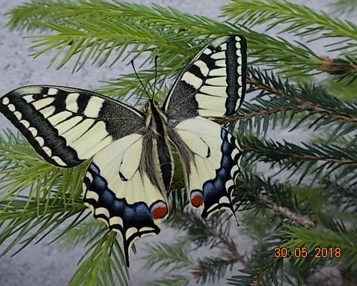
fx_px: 338
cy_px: 141
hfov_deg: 55.6
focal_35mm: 32
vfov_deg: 45.8
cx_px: 166
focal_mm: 5.3
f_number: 3.4
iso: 80
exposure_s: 1/80
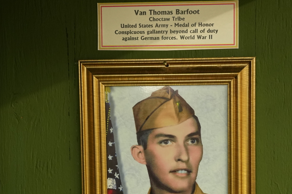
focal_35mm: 93
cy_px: 150
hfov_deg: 21.9
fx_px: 754
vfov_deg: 14.6
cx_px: 164
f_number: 2.8
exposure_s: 1/40
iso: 1600
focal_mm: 35
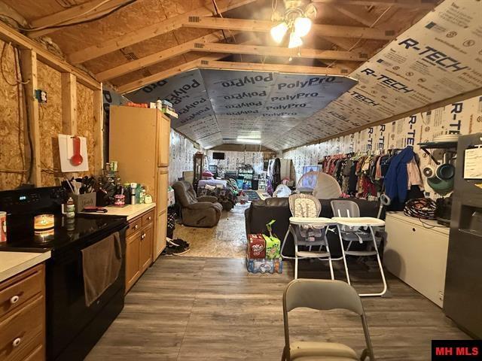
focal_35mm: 14
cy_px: 180
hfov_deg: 102.1
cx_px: 241
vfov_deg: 85.7
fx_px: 195
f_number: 2.2
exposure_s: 1/60
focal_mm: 2.22
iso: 1000
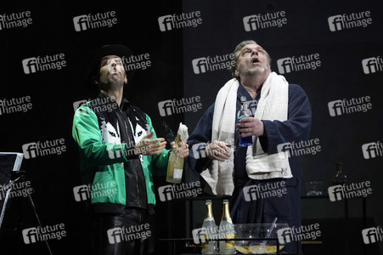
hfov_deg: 5.7
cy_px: 128
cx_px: 192
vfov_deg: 3.8
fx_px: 3880
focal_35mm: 365
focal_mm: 365
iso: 3200
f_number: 6.3
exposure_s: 1/160
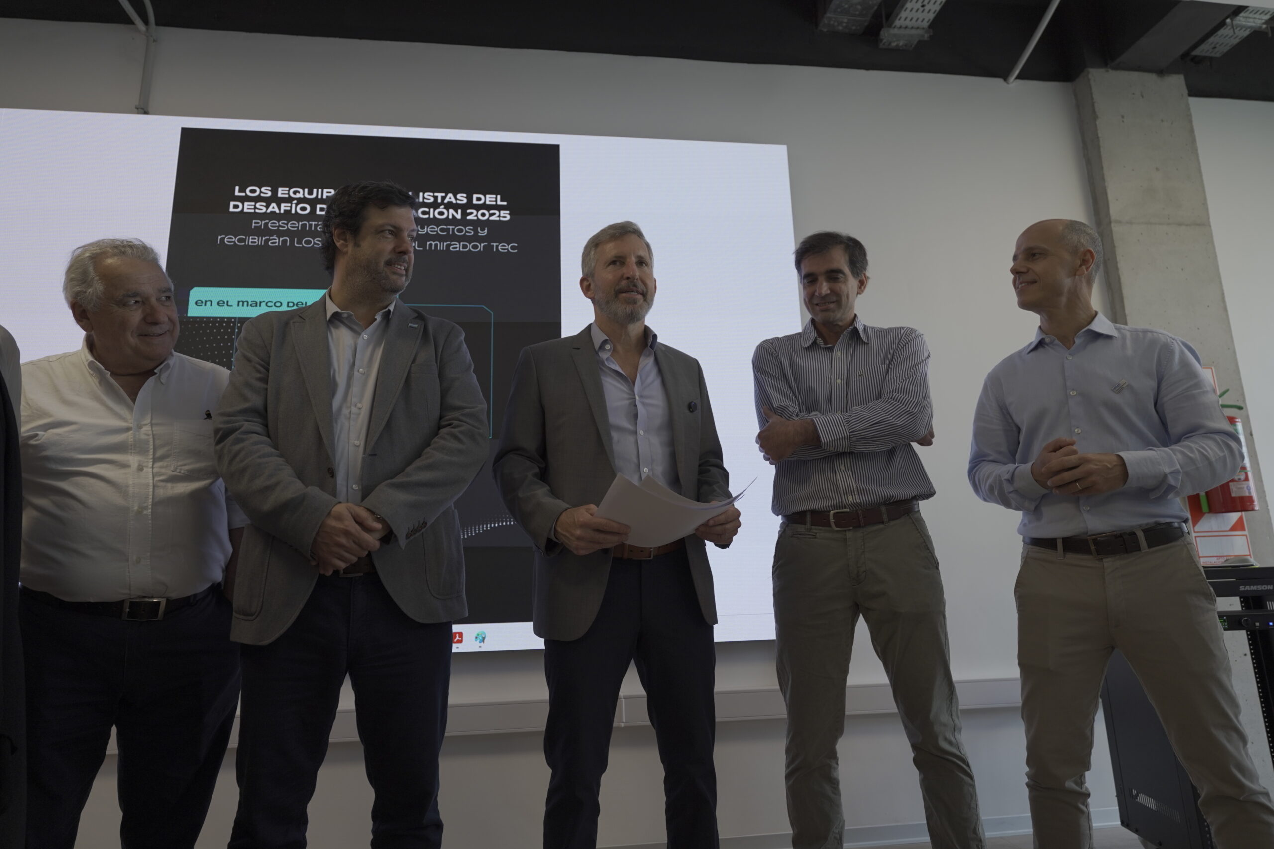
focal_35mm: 22
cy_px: 424
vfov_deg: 57.2
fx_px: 779
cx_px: 637
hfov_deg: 78.6
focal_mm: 22
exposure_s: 1/125
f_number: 3.2
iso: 320
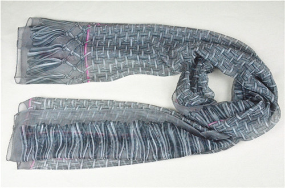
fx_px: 308
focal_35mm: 39
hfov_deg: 49.7
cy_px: 94
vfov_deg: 34.0
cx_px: 142
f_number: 11
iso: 6400
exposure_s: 1/500
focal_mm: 26
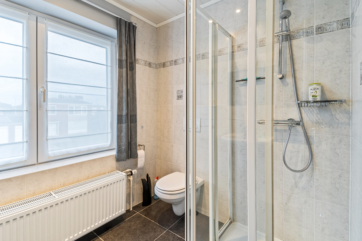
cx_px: 181
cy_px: 120
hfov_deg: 93.3
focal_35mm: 17
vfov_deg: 70.4
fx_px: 171
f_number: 8
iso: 160
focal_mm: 17
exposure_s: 1/1.43
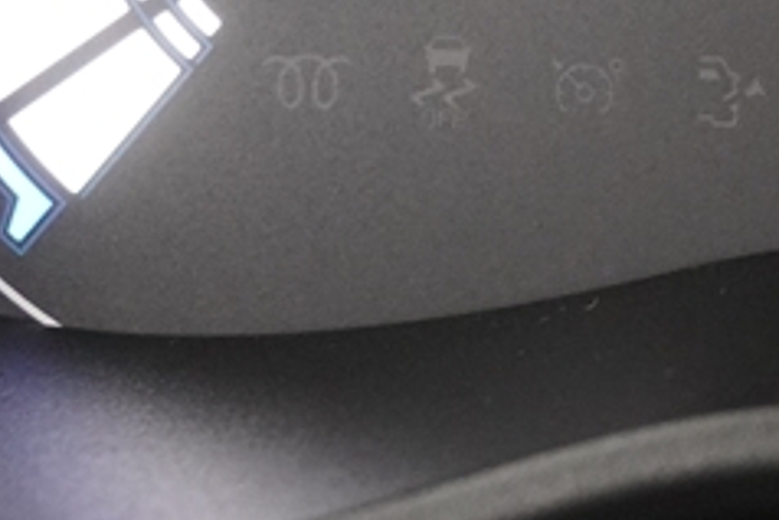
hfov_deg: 11.3
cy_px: -296
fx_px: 3637
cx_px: 1453
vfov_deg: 8.0
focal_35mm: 168
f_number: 2.8
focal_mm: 26
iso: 4000
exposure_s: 1/160
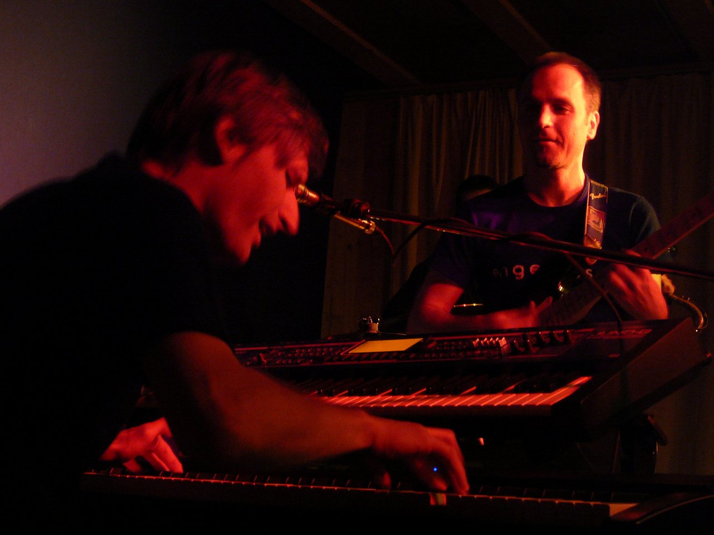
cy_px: 268
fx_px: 1341
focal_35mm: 65
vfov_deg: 22.6
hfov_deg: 29.8
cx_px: 357
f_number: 3.6
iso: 200
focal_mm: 9.7
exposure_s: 1/8
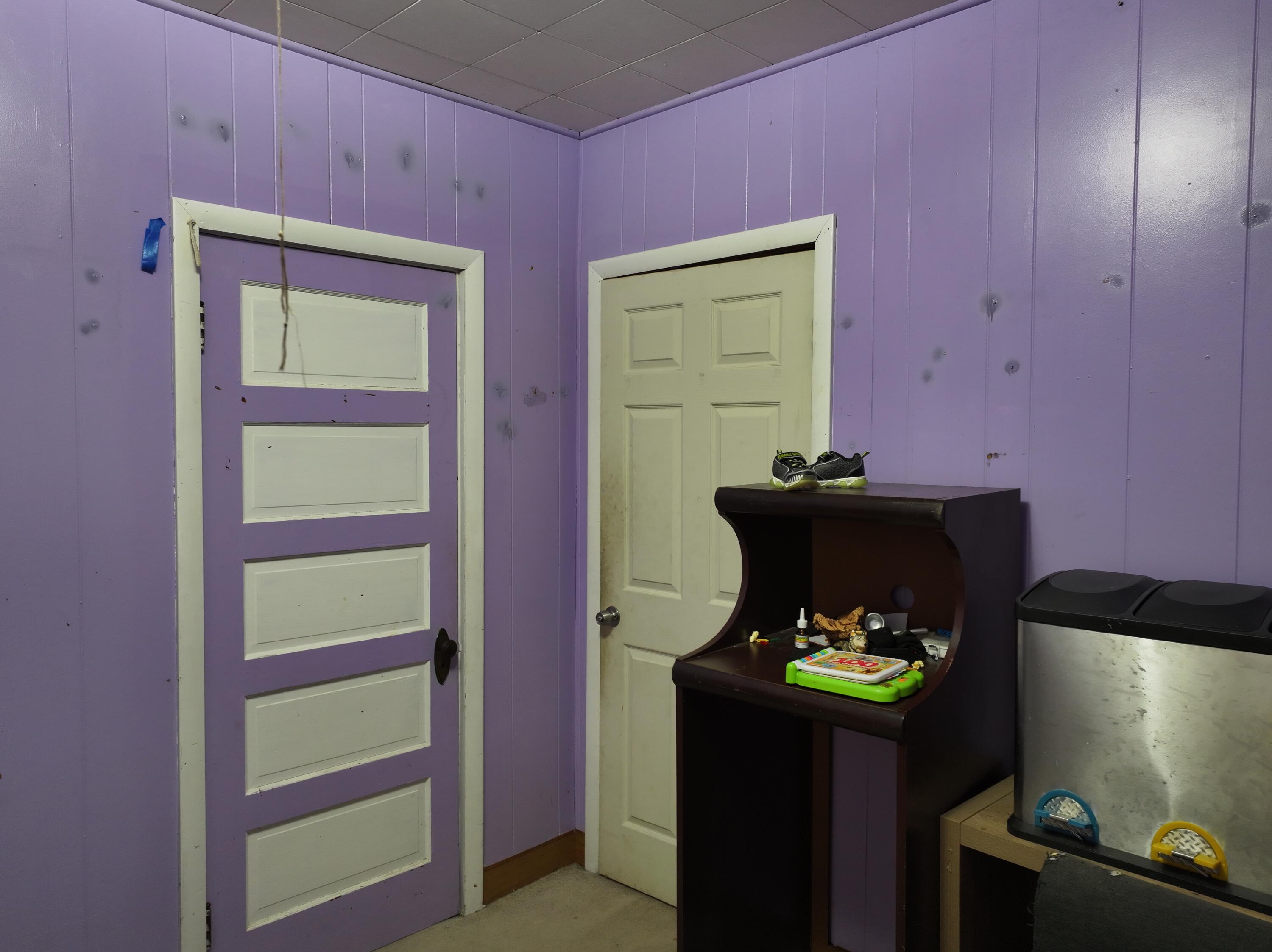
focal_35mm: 24
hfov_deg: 71.6
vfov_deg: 56.8
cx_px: 636
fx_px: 881
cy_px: 476
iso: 240
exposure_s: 1/15
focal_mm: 12.29
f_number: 2.8
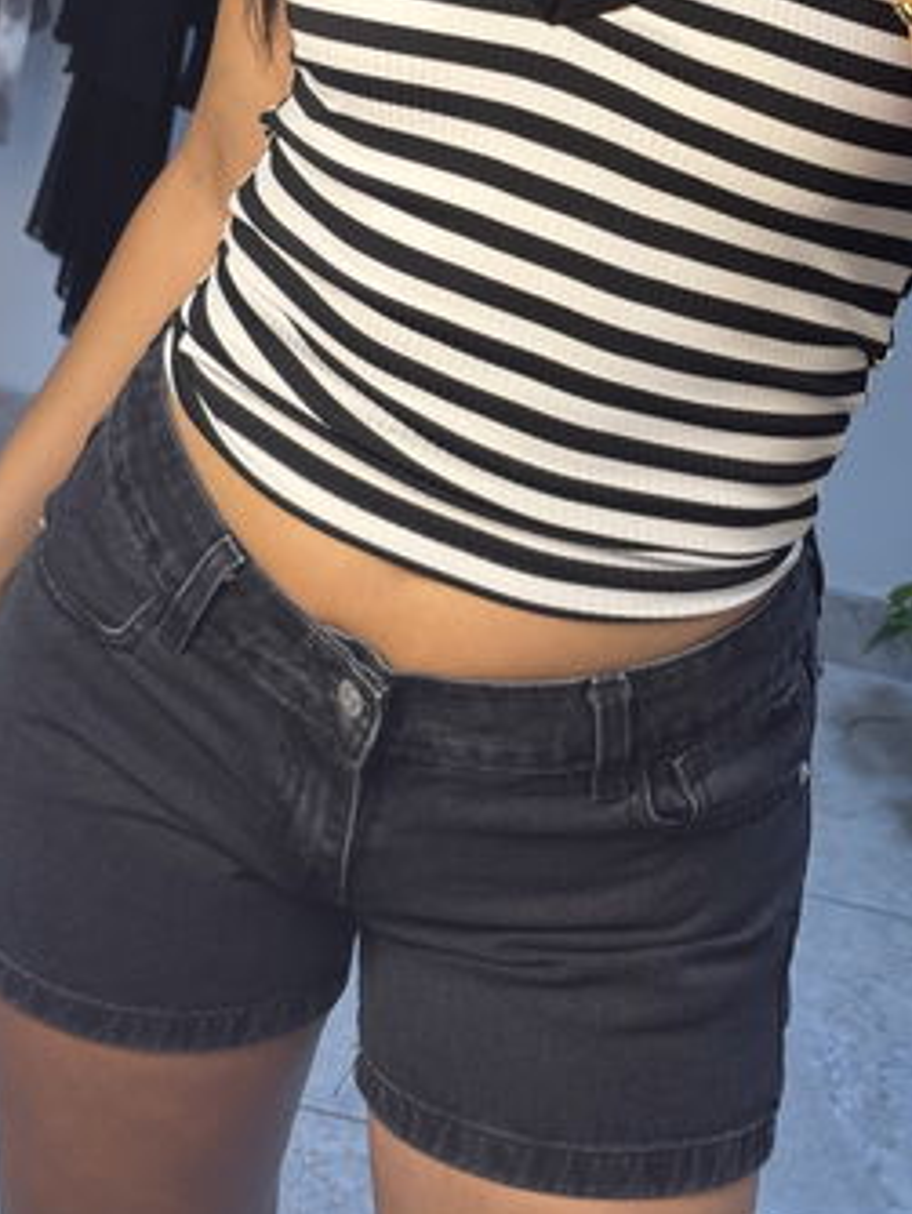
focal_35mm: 83
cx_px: 596
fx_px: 2912
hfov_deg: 17.8
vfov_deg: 23.3
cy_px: 285
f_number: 1.6
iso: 32
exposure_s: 1/100
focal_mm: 5.96
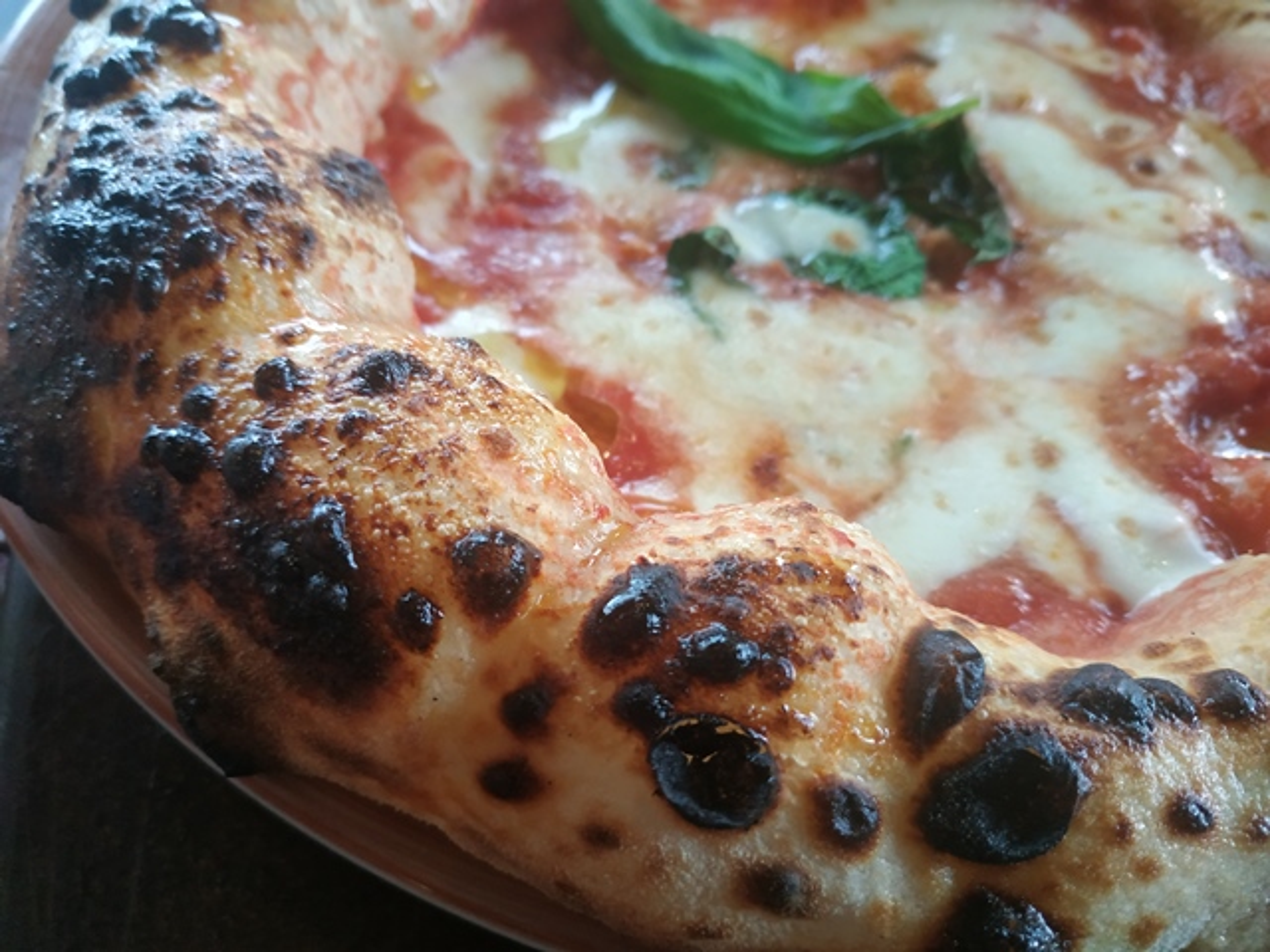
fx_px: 881
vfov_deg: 56.8
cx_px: 635
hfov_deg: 71.6
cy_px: 476
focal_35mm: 24
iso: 400
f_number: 1.9
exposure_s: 1/25
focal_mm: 3.94
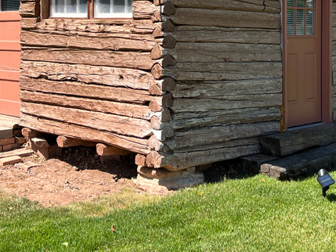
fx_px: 602
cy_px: 9
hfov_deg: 31.2
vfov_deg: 22.9
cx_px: 160
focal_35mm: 62
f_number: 1.5
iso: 50
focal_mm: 5.7
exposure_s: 1/2353
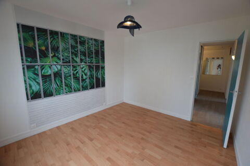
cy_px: 83
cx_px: 125
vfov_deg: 77.1
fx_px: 104
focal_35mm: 15
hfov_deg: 100.5
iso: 450
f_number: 4
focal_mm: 10
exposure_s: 1/60
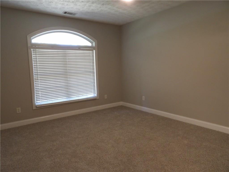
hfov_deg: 71.6
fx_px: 159
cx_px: 114
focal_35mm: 24
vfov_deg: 56.8
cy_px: 86
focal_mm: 4.3
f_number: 3.2
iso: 200
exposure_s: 1/21
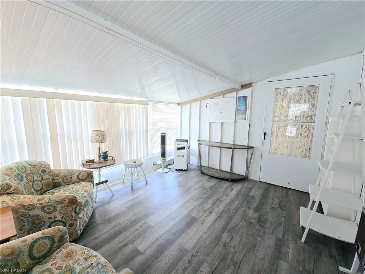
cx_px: 182
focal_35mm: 13
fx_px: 137
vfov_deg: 89.9
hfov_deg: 106.2
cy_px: 137
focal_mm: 2.2
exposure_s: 1/60.2
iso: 80
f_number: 2.2
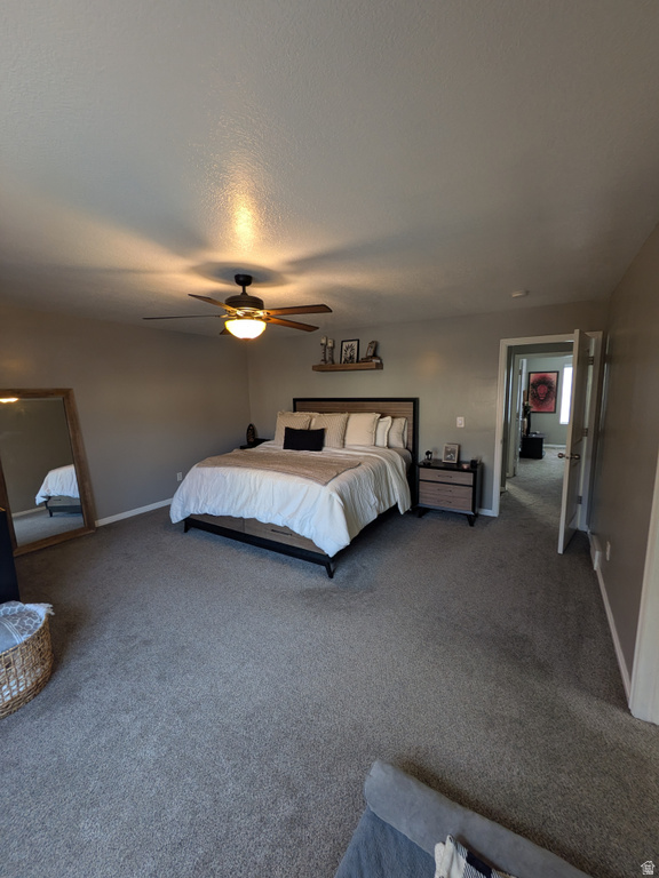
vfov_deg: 102.1
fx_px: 355
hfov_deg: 85.7
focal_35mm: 14
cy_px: 439
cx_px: 330
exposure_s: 1/25
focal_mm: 1.83
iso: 73
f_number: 2.2
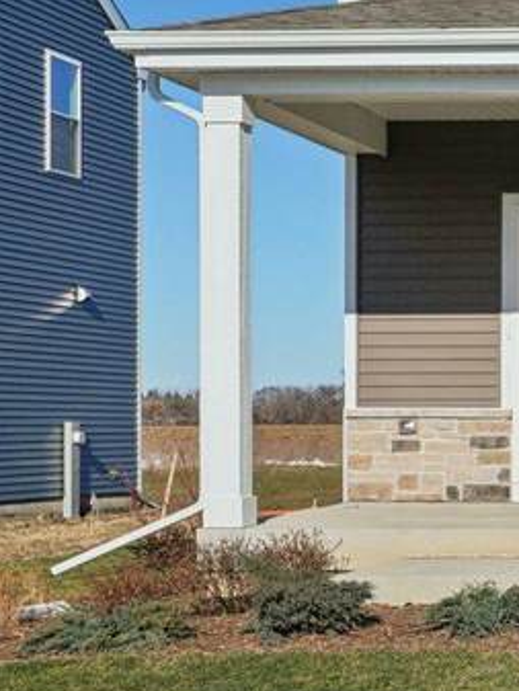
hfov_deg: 13.8
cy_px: 150
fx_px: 1898
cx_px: 950
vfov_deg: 20.4
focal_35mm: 95
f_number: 8
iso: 100
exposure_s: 1/640
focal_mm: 26
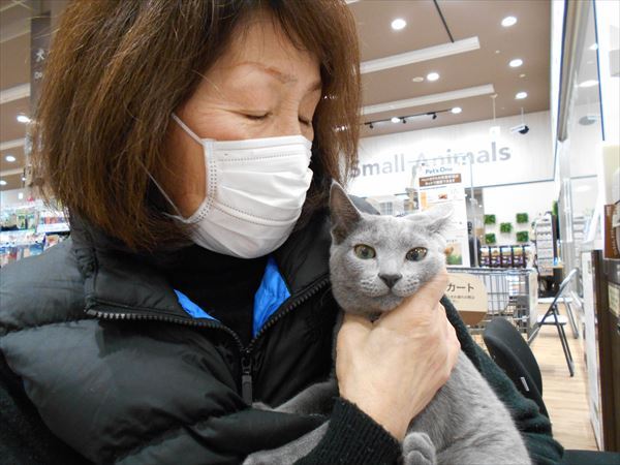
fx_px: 466
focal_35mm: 26
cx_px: 310
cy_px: 232
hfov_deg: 67.3
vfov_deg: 53.1
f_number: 3.2
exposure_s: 1/30
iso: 400
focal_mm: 4.6
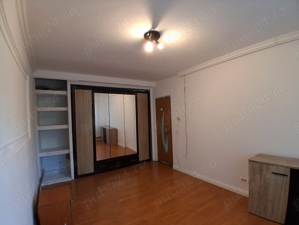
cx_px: 150
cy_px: 112
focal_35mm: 17
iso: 400
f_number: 2.2
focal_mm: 1.4
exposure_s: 1/33
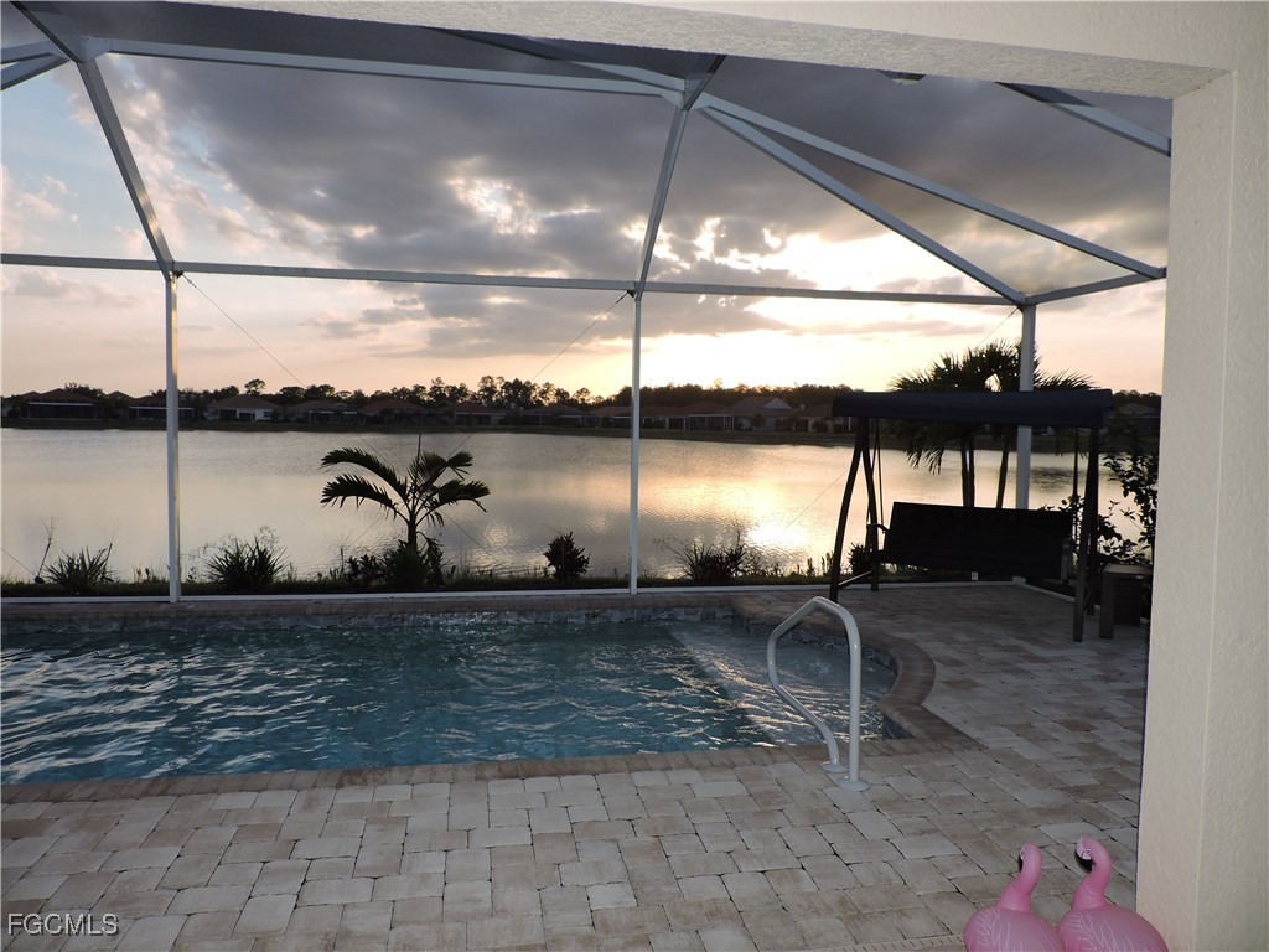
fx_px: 880
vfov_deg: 56.8
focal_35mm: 24
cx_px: 634
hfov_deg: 71.6
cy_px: 476
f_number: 3
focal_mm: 4.3
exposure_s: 1/400
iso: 100
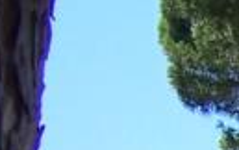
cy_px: 619
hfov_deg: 6.0
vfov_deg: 4.1
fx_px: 1970
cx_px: 923
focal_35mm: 302
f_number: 3
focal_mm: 6
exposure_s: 1/500
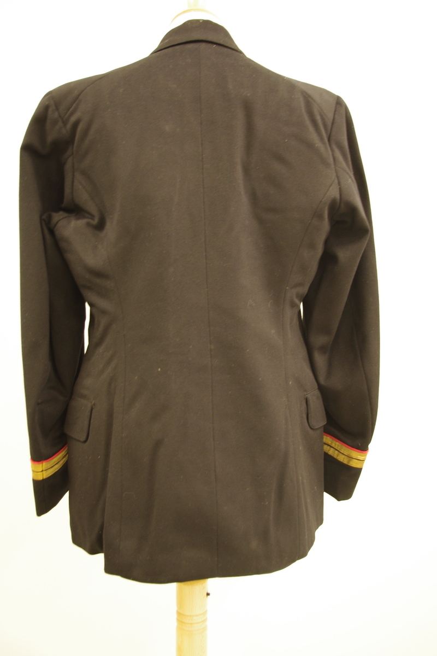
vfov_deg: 55.8
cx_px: 218
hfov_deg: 38.9
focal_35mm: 34
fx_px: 619
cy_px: 328
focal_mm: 23.13
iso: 400
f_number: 4
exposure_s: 1/5
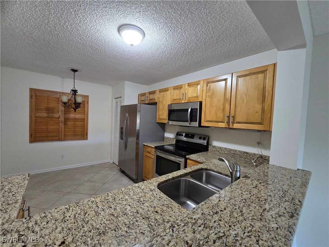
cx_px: 164
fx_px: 124
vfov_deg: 89.9
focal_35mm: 13
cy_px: 124
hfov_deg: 106.2
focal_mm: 2.2
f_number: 2.2
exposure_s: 1/60
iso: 640
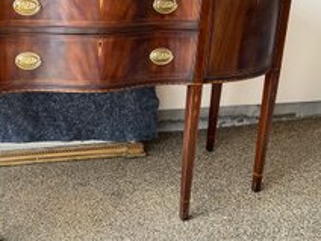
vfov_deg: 30.8
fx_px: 436
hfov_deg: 39.2
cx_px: 76
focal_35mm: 47
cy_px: 93
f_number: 1.8
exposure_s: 1/120
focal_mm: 3
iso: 25
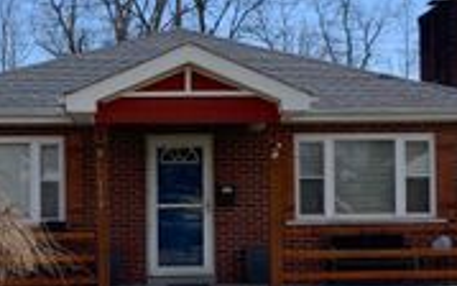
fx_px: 1071
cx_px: 222
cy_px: 170
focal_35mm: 86
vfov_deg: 15.2
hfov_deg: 24.1
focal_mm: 3
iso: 20
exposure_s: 1/2227
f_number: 1.8
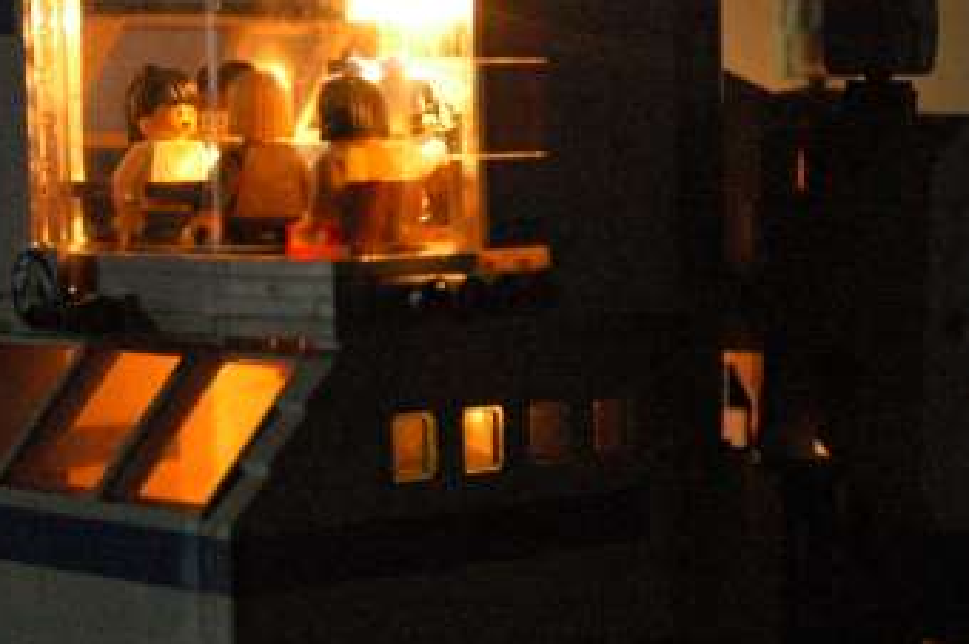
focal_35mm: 120
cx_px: 467
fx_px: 3227
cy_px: 426
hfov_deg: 17.1
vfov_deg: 11.4
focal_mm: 34
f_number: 4.2
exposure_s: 1/8
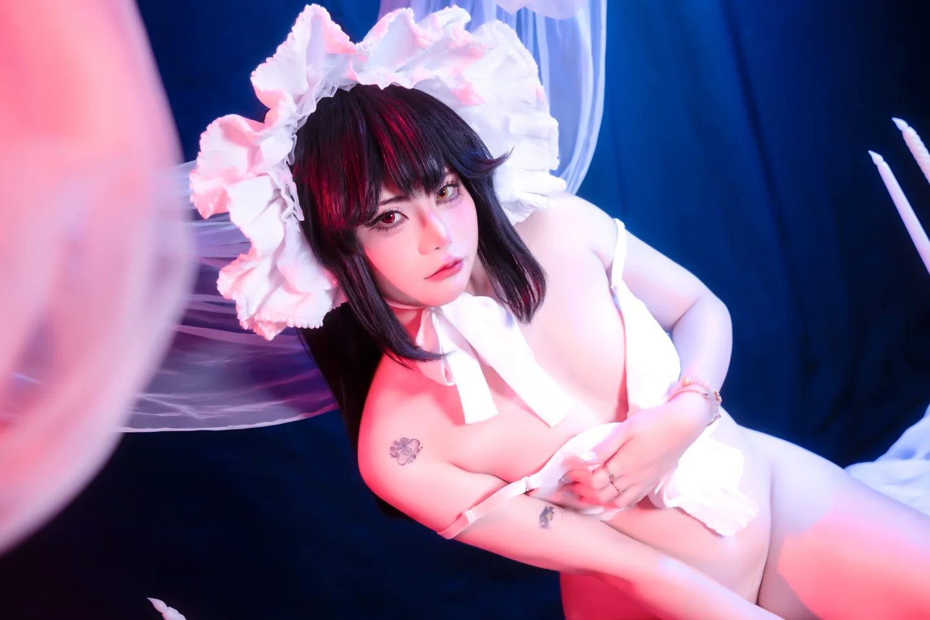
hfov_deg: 50.7
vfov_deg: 35.1
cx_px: 465
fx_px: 982
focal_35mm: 38
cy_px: 310
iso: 100
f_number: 4
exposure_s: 1/200
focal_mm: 38
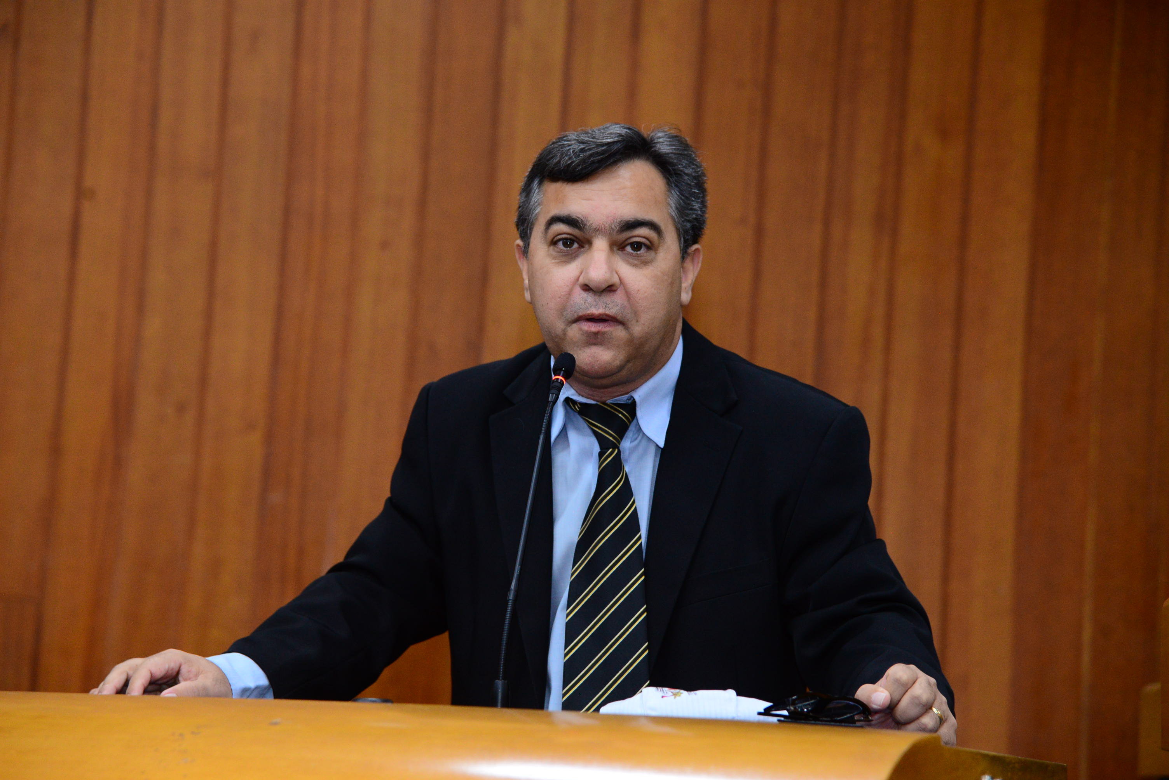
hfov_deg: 17.1
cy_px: 390
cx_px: 584
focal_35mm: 120
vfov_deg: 11.4
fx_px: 3898
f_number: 5
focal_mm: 120
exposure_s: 1/60
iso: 2000
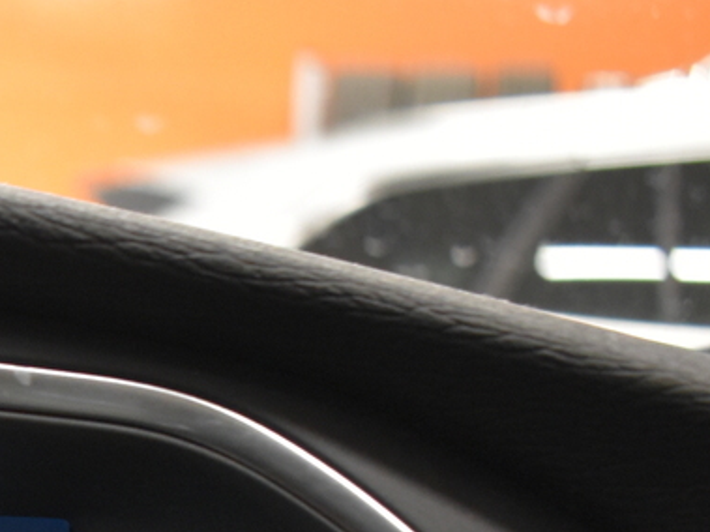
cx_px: -584
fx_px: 2276
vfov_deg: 12.7
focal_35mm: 111
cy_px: 779
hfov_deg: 15.2
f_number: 3.5
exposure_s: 1/30
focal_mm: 18
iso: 1100
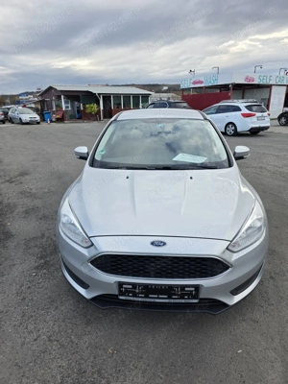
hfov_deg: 58.9
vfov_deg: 73.9
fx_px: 255
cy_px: 192
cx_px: 144
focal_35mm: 23
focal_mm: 6.3
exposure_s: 1/1728
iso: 80
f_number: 1.7
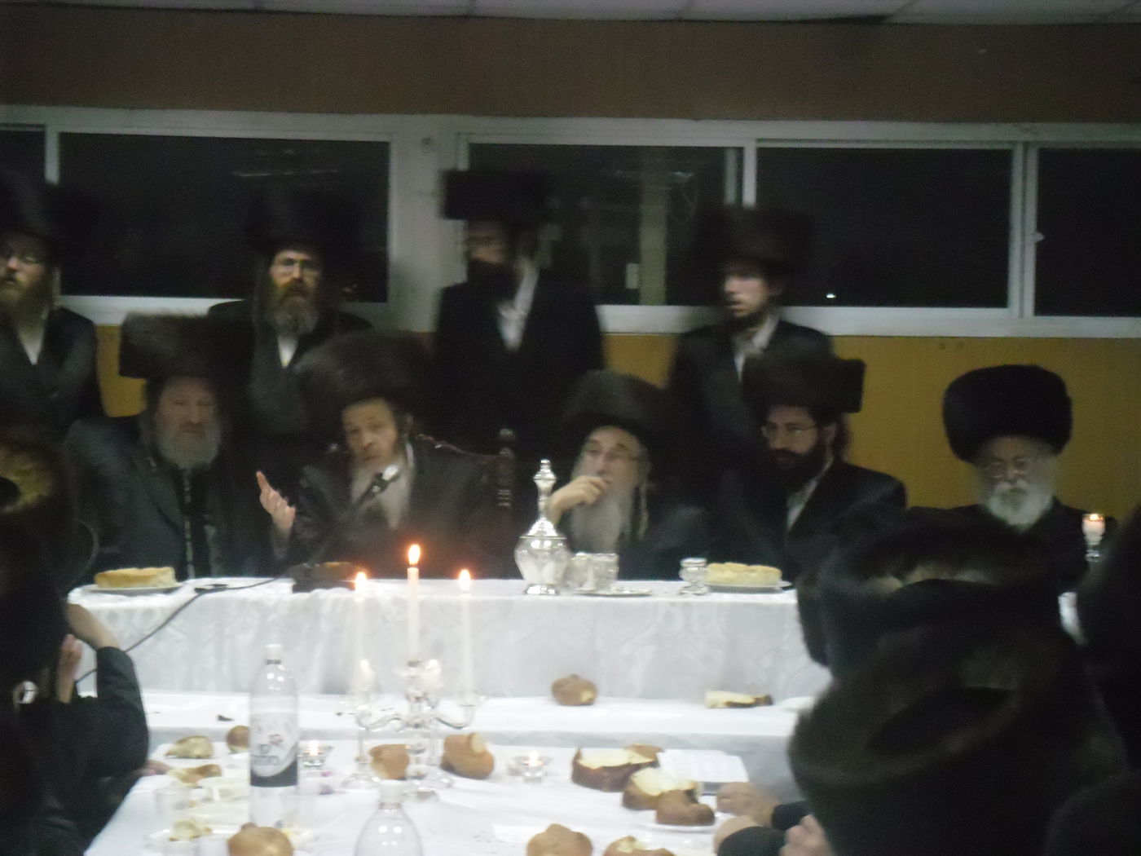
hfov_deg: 18.2
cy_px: 428
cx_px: 570
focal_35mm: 108
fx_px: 3560
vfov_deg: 13.7
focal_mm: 19.6
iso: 800
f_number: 5.1
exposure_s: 1/19
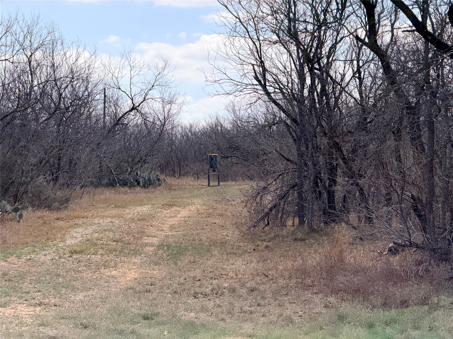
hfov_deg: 19.6
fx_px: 1309
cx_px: 226
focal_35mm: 100
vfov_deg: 14.8
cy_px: 170
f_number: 2.8
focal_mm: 16.89
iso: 25
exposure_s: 1/638
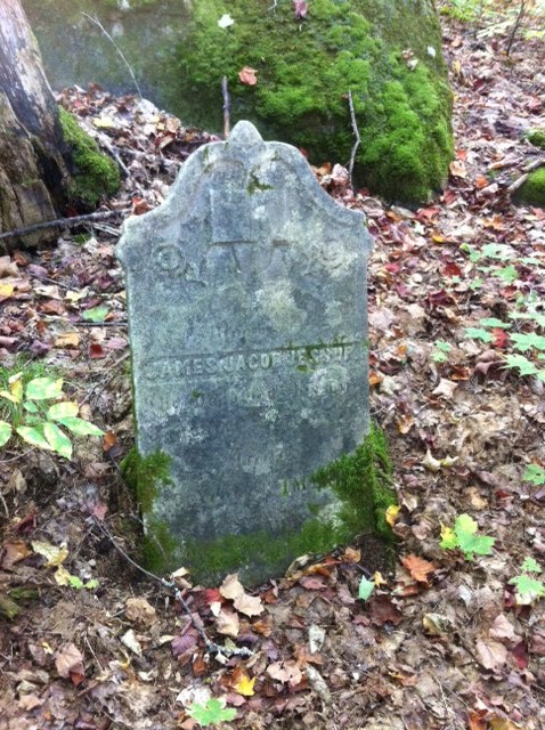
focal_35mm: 35
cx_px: 272
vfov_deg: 52.7
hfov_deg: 40.6
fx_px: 737
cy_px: 365
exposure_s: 1/15
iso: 250
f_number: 2.8
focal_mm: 3.85
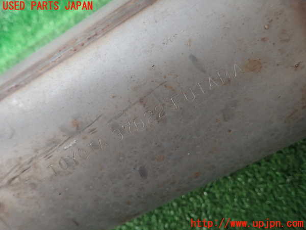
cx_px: 153
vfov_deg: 54.9
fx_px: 221
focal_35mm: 25
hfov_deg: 69.4
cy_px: 115
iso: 320
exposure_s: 1/30
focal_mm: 4.5
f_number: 2
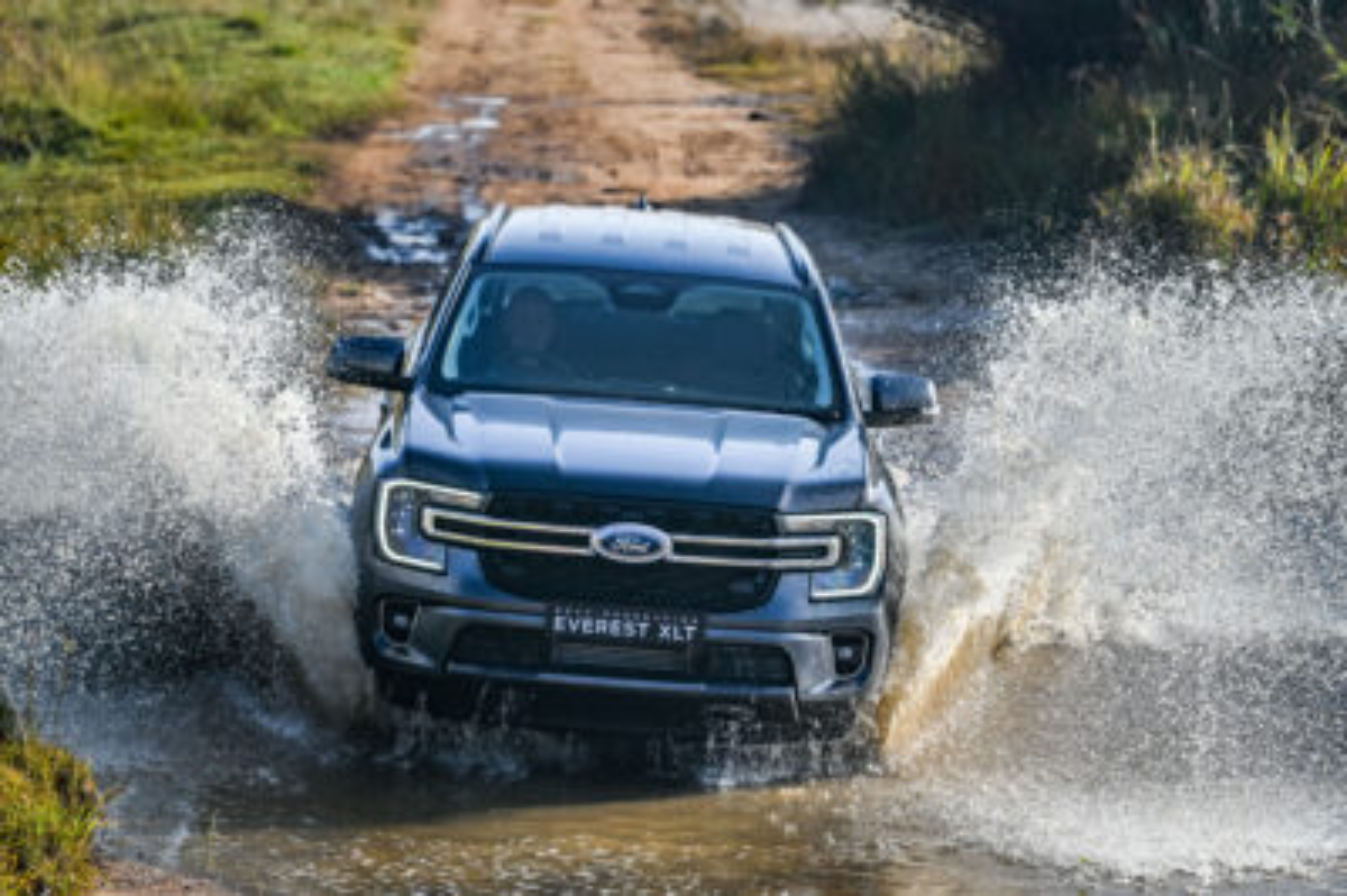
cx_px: 674
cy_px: 448
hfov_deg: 12.1
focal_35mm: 170
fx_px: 6355
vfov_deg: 8.1
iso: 450
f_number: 6.3
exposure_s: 1/800
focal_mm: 170
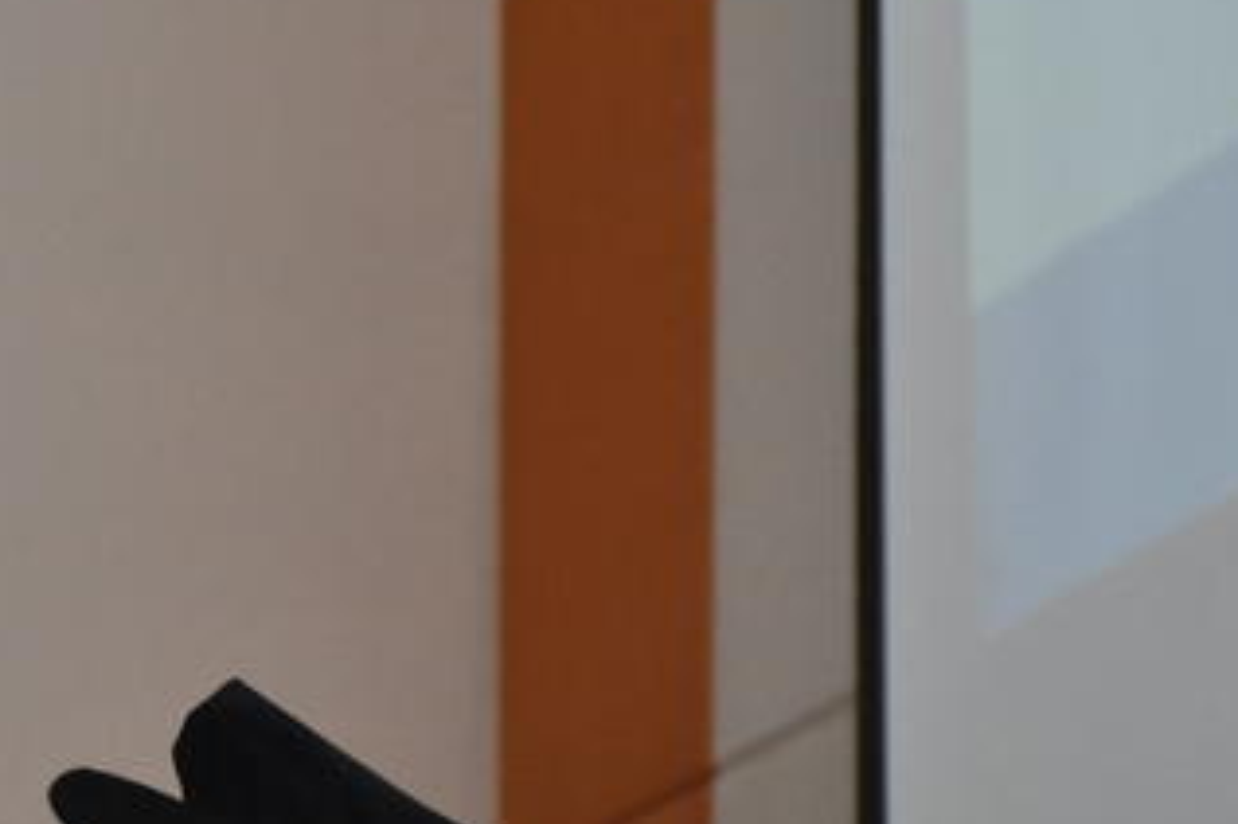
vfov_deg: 4.8
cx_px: -23
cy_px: 984
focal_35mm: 284
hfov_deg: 7.2
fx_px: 9770
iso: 3200
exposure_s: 1/250
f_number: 5.6
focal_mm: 75
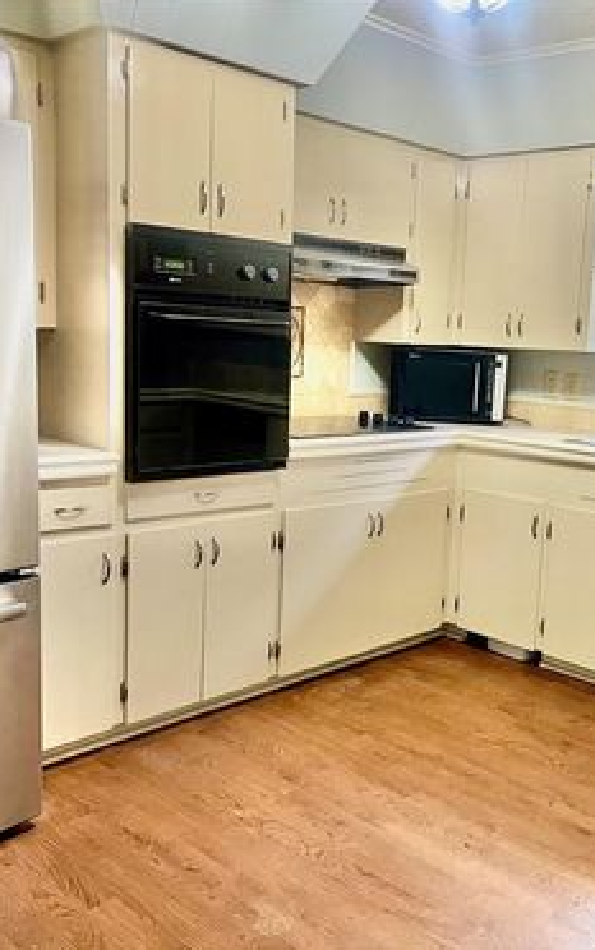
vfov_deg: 52.7
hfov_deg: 34.1
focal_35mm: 37
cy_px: 476
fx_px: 958
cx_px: 411
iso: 200
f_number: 1.5
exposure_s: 1/60
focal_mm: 5.7
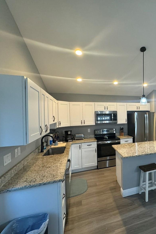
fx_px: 130
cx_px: 131
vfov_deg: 84.0
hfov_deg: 56.2
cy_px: 117
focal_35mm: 20
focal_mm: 2.22
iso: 320
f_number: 2.2
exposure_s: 1/120
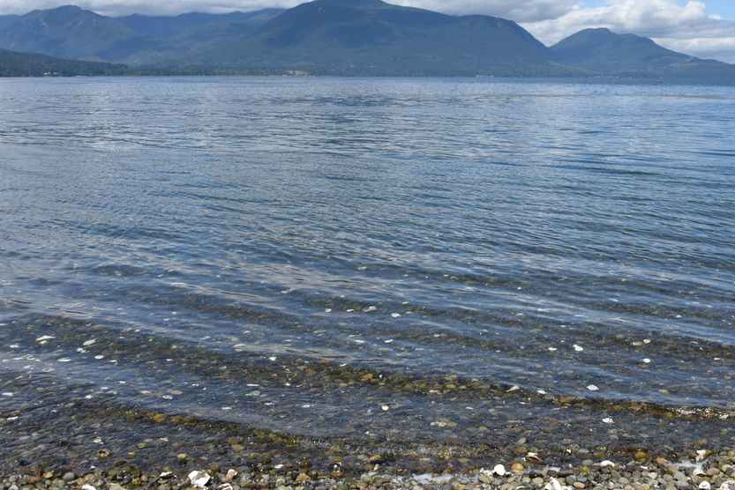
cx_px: 494
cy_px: 185
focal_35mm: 43
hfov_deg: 44.7
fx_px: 878
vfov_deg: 31.1
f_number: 9
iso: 100
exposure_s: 1/320
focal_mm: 28
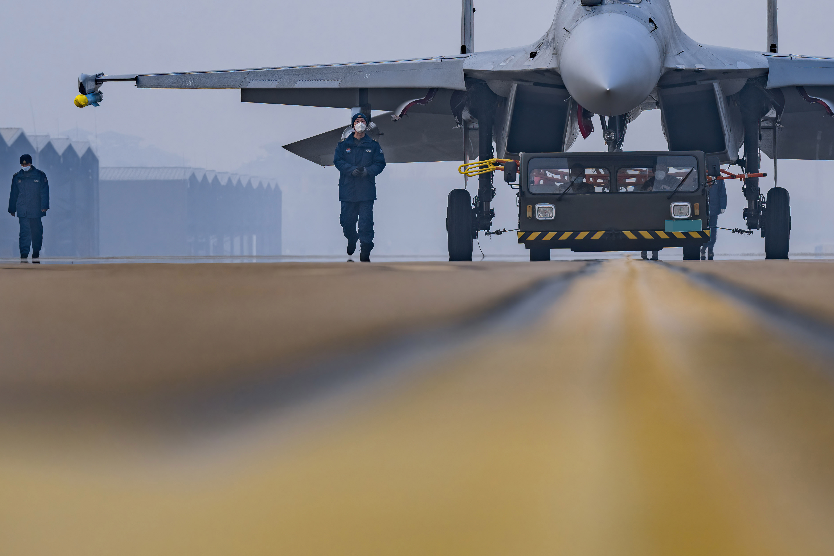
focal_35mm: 360
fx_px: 8339
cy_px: 174
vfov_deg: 3.8
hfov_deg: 5.7
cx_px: 625
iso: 400
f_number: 6.3
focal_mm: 200
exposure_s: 1/250
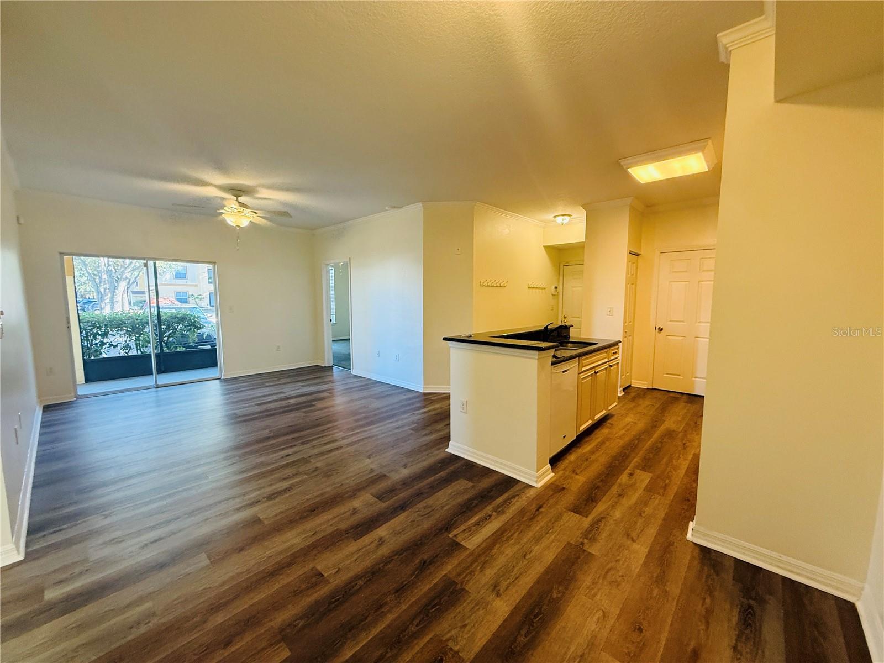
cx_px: 442
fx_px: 358
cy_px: 332
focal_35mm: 14
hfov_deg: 102.1
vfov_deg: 85.7
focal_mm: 2.22
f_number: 2.2
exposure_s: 1/60
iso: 250
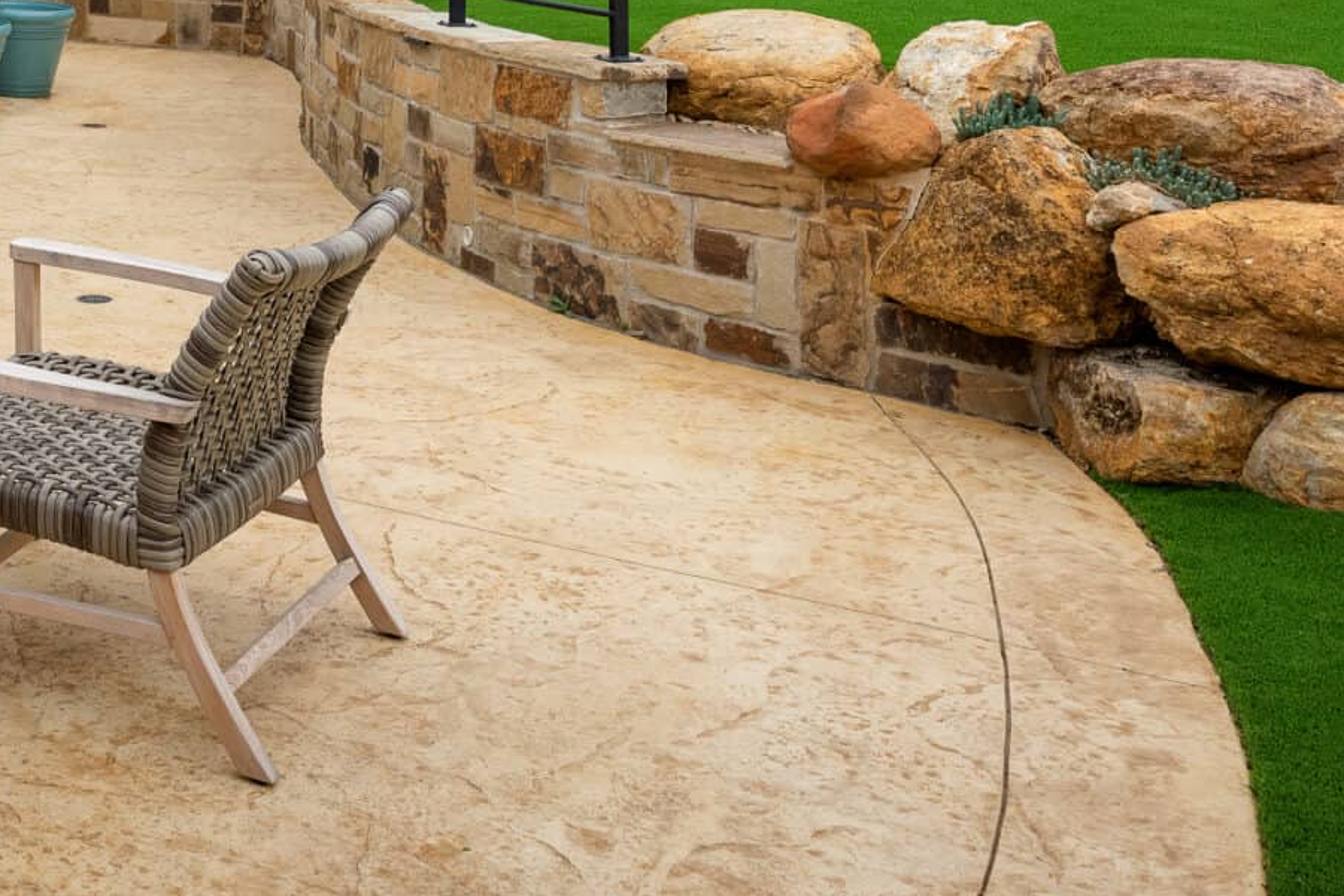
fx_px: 2016
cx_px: -276
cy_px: -189
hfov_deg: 31.0
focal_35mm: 54
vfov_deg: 22.9
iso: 200
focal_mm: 19
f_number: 8
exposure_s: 1/640
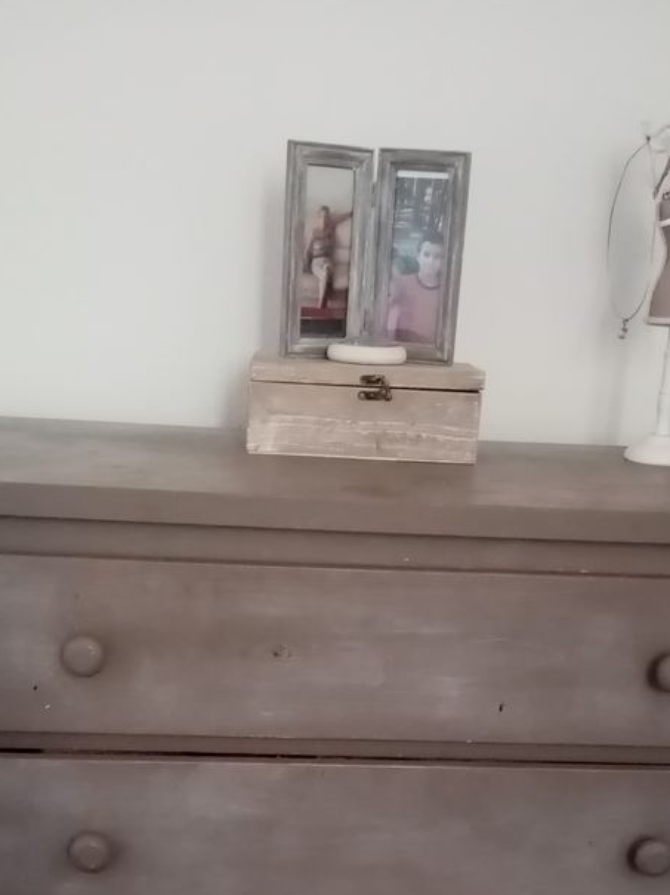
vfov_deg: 42.2
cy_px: 697
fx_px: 1111
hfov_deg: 33.6
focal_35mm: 43
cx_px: 358
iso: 1206
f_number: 1.8
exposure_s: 1/20
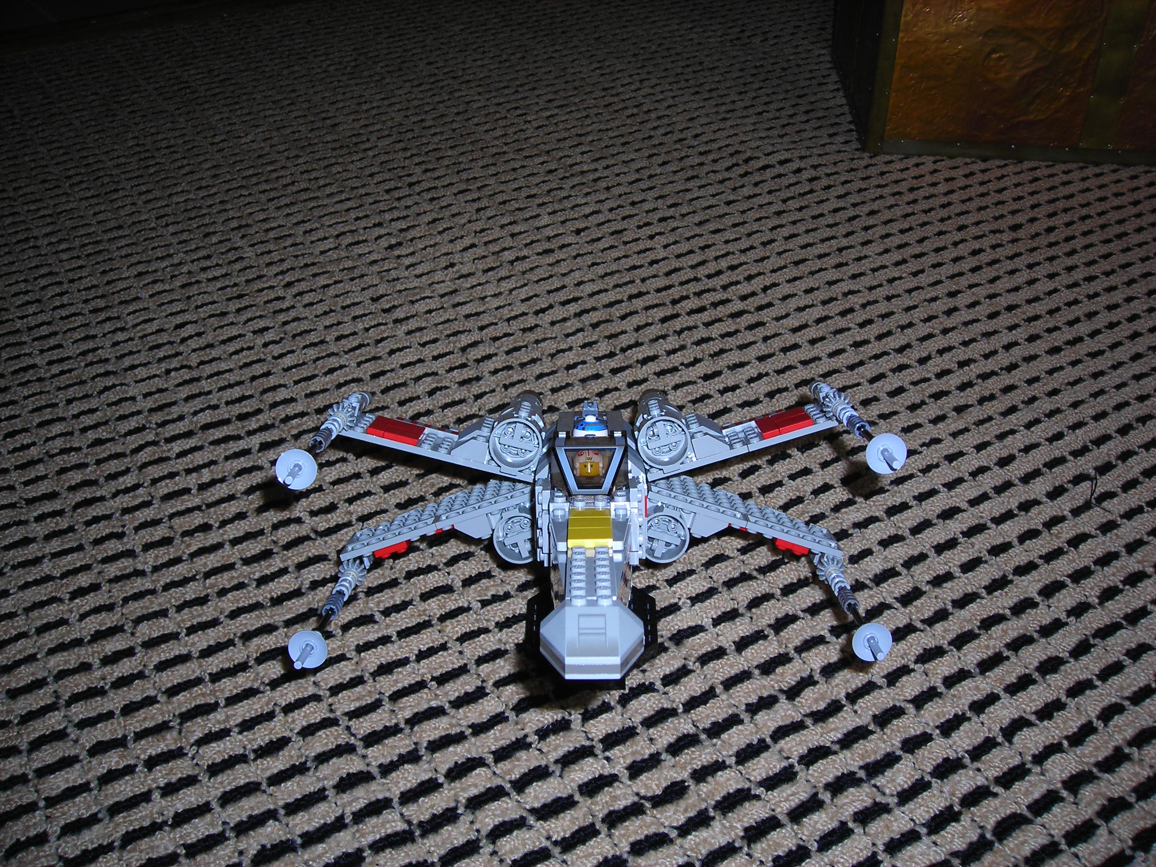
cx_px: 578
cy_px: 434
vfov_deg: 37.7
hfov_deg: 49.0
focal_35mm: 38
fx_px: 1269
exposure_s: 1/60.1
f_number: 3.2
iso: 50
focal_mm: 6.3
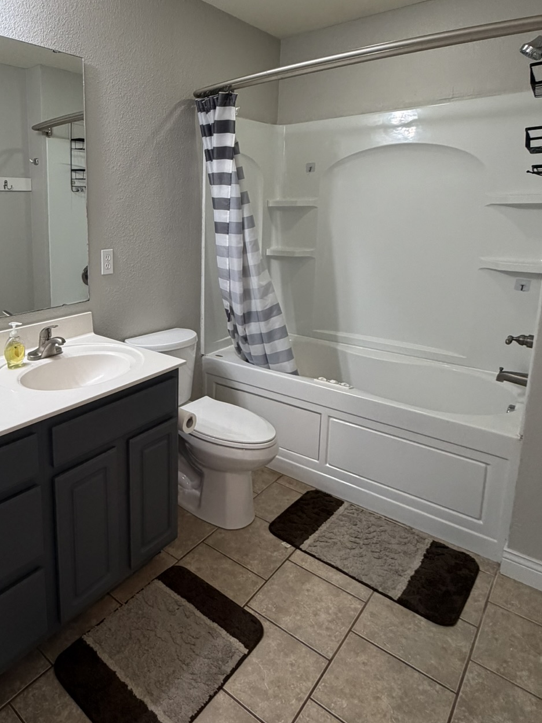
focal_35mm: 23
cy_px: 291
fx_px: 480
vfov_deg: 73.2
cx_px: 139
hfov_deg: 56.1
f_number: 2.2
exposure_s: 1/120
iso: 250
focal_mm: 2.22
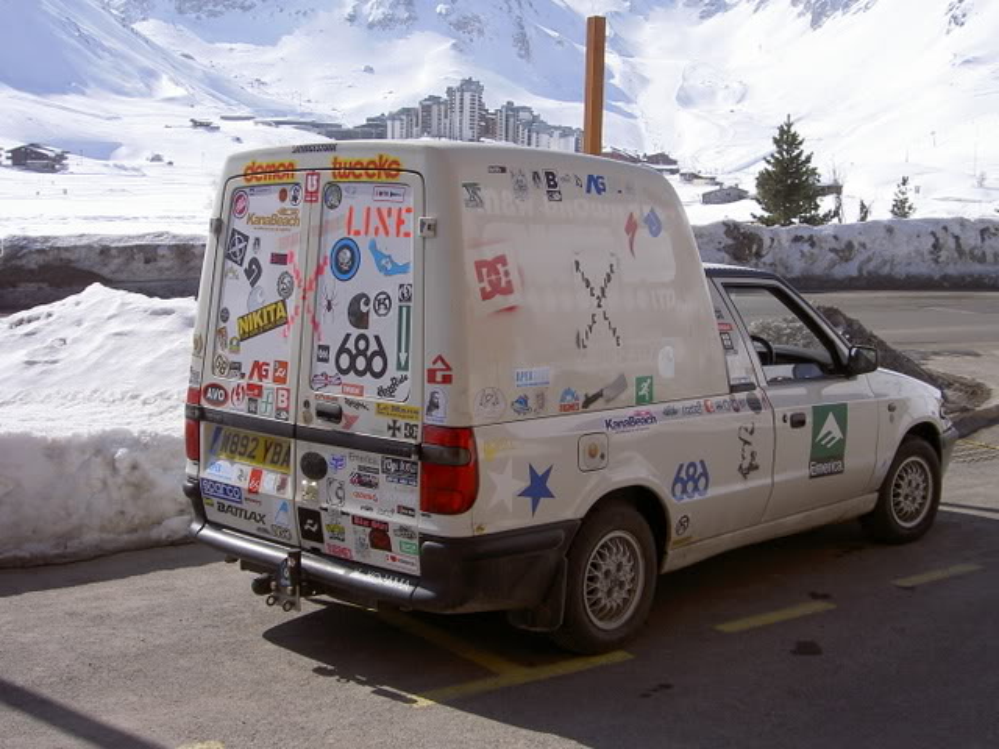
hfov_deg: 42.9
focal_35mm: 44
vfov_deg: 32.9
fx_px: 1270
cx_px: 500
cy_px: 374
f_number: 4.9
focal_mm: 9
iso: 50
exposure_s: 1/800
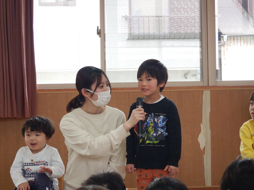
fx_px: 881
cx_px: 127
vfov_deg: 12.3
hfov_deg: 16.4
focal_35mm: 120
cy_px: 95
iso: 200
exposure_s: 1/30
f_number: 4.9
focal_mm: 21.5
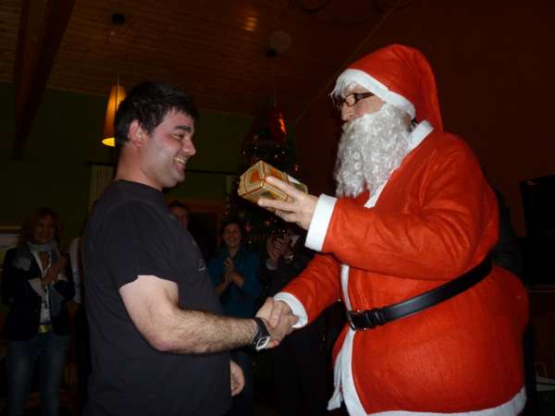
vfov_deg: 48.2
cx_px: 278
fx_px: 465
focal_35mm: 29
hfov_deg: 61.7
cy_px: 208
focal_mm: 5.2
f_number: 3.3
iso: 125
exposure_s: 1/60
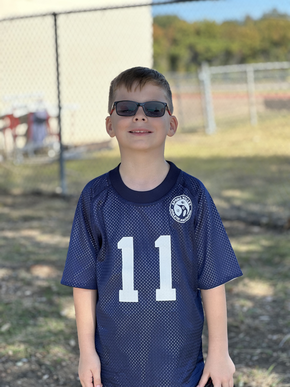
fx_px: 860
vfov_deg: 25.3
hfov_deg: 19.1
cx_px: 145
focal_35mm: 77
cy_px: 194
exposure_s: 1/159
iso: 25
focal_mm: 9
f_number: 2.8
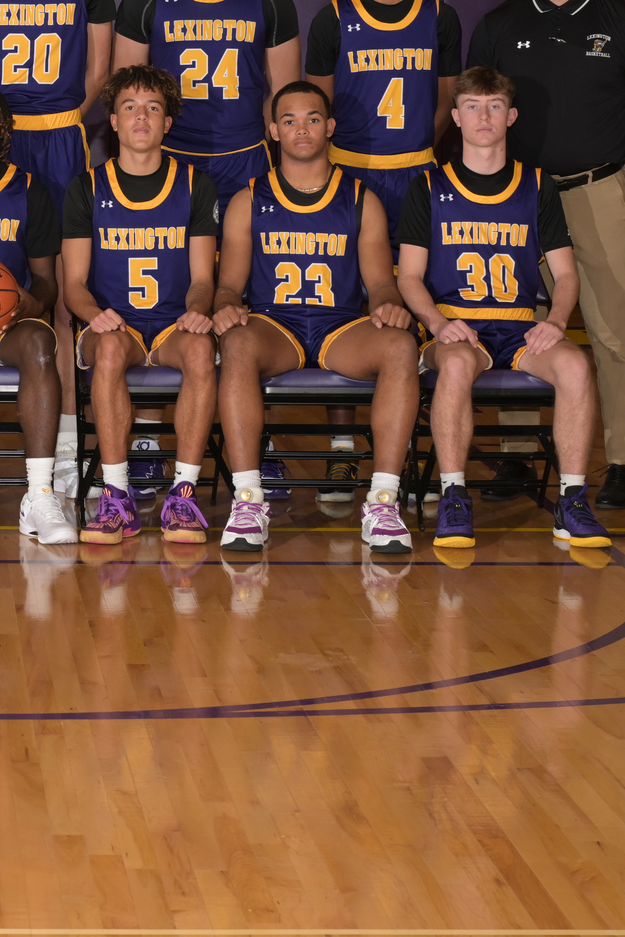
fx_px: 2865
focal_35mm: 110
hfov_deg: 12.3
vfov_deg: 18.4
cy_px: 136
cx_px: -21
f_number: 8
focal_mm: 41
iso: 500
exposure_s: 1/125
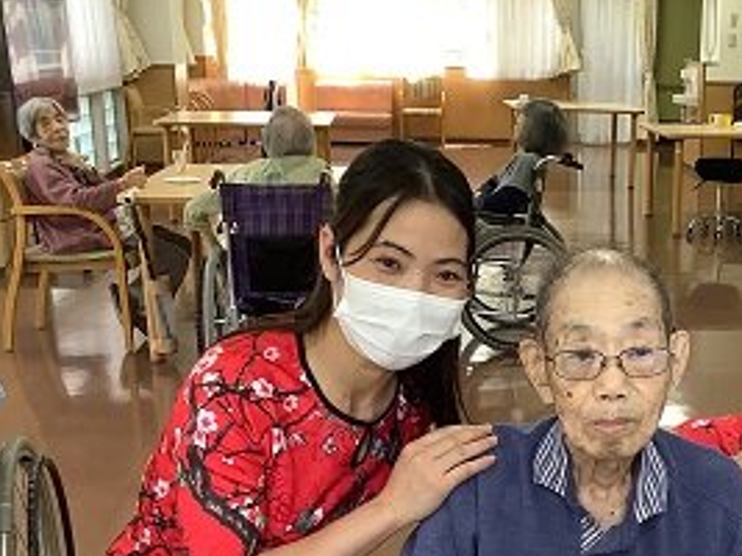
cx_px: 600
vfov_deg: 24.8
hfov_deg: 32.3
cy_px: 452
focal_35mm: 58
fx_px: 1243
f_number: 2.4
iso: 64
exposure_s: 1/60
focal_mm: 3.3
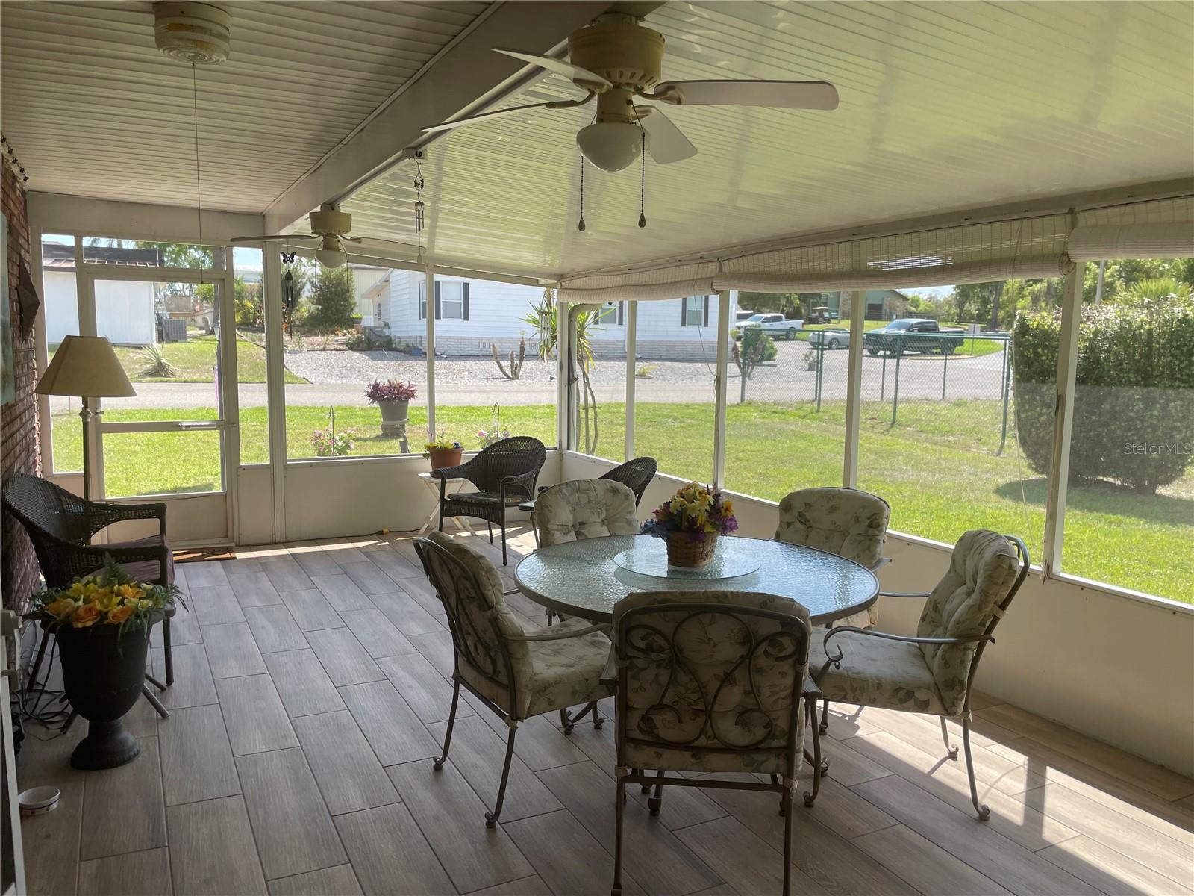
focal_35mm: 26
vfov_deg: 53.1
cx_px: 597
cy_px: 448
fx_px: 897
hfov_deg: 67.3
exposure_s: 1/694
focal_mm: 4.2
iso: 32
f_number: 1.6
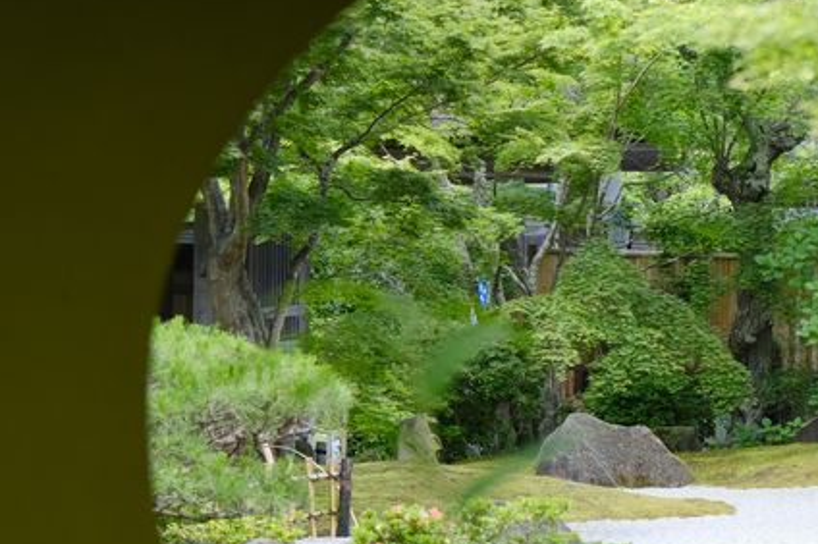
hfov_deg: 8.7
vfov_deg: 5.8
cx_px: 677
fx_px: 5335
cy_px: 304
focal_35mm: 235
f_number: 4
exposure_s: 1/400
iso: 640
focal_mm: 80
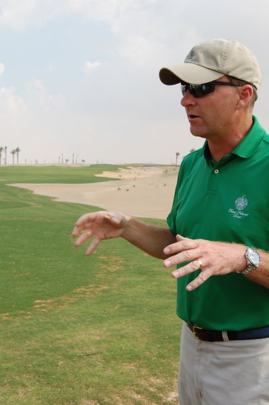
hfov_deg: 29.8
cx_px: 134
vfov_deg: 43.6
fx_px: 505
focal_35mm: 45
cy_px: 202
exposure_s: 1/320
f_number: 9
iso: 200
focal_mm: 30
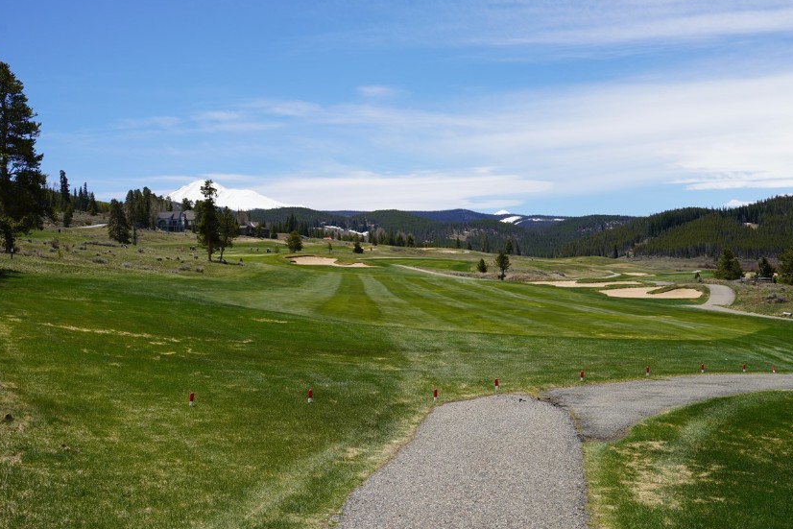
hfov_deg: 37.5
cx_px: 405
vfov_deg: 25.4
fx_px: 1168
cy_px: 178
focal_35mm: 53
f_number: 9.5
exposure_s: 1/250
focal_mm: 38
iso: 100
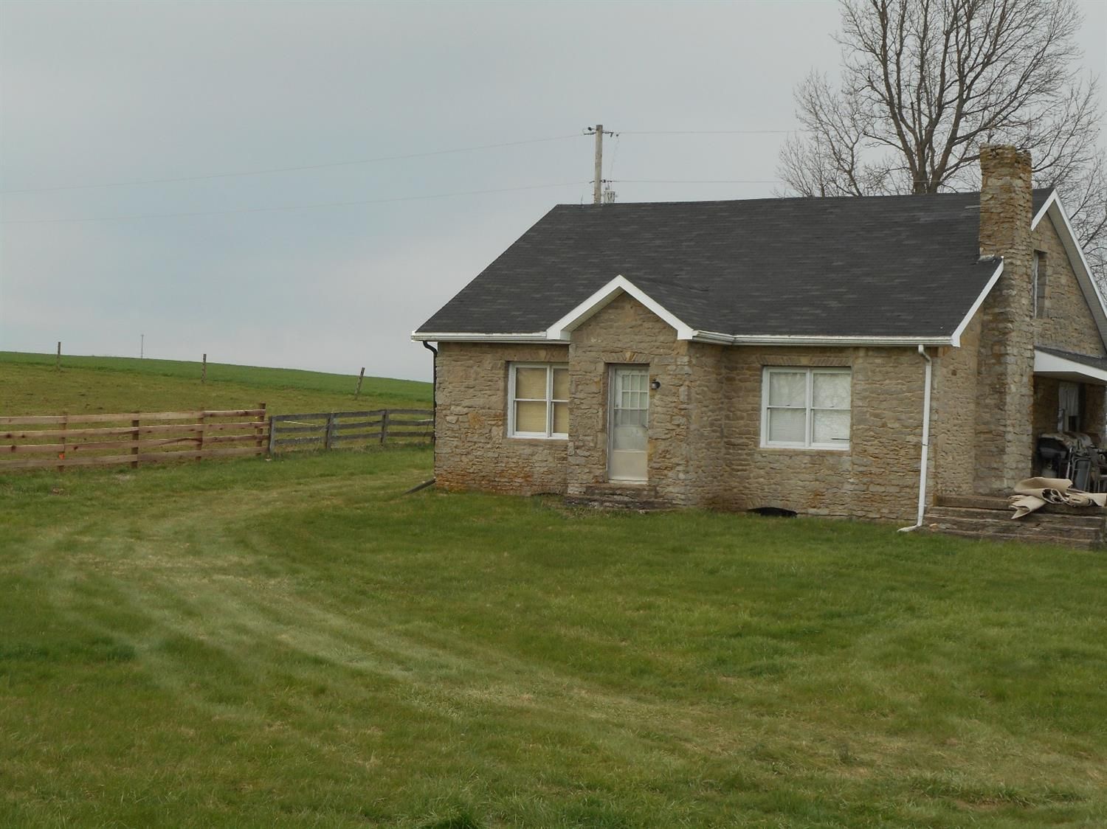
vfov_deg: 21.9
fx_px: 2142
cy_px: 414
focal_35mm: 67
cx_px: 554
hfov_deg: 29.0
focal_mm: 12
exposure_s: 1/100
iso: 80
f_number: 5.3
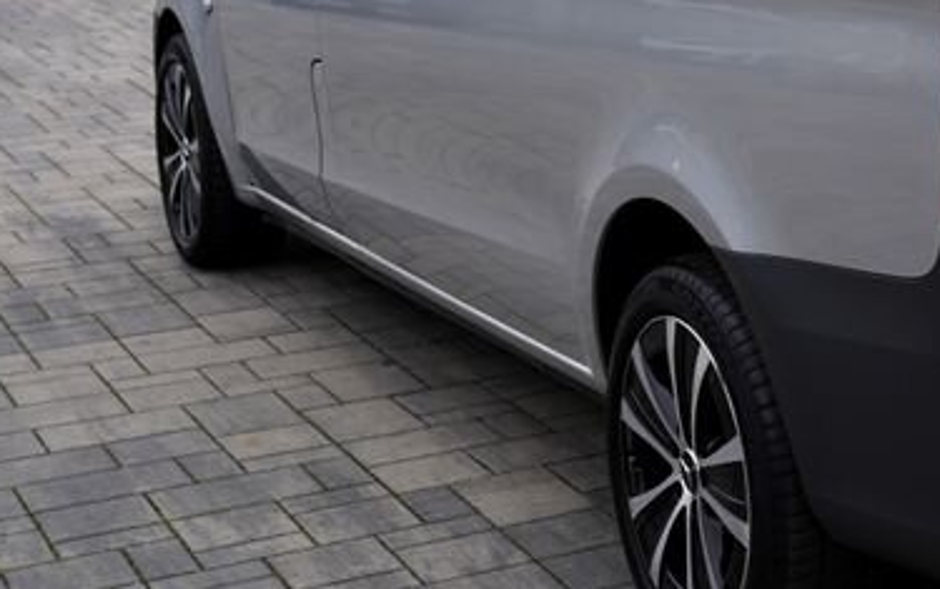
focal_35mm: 89
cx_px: 1113
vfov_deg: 14.5
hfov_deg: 21.7
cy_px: 6
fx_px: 2282
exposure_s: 1/100
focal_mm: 32
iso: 100
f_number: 4.5
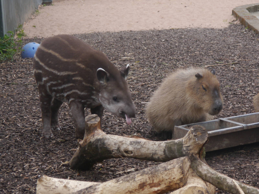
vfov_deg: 17.6
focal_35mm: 84
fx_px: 628
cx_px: 130
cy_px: 97
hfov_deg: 23.3
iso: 160
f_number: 5.6
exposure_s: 1/125
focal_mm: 42
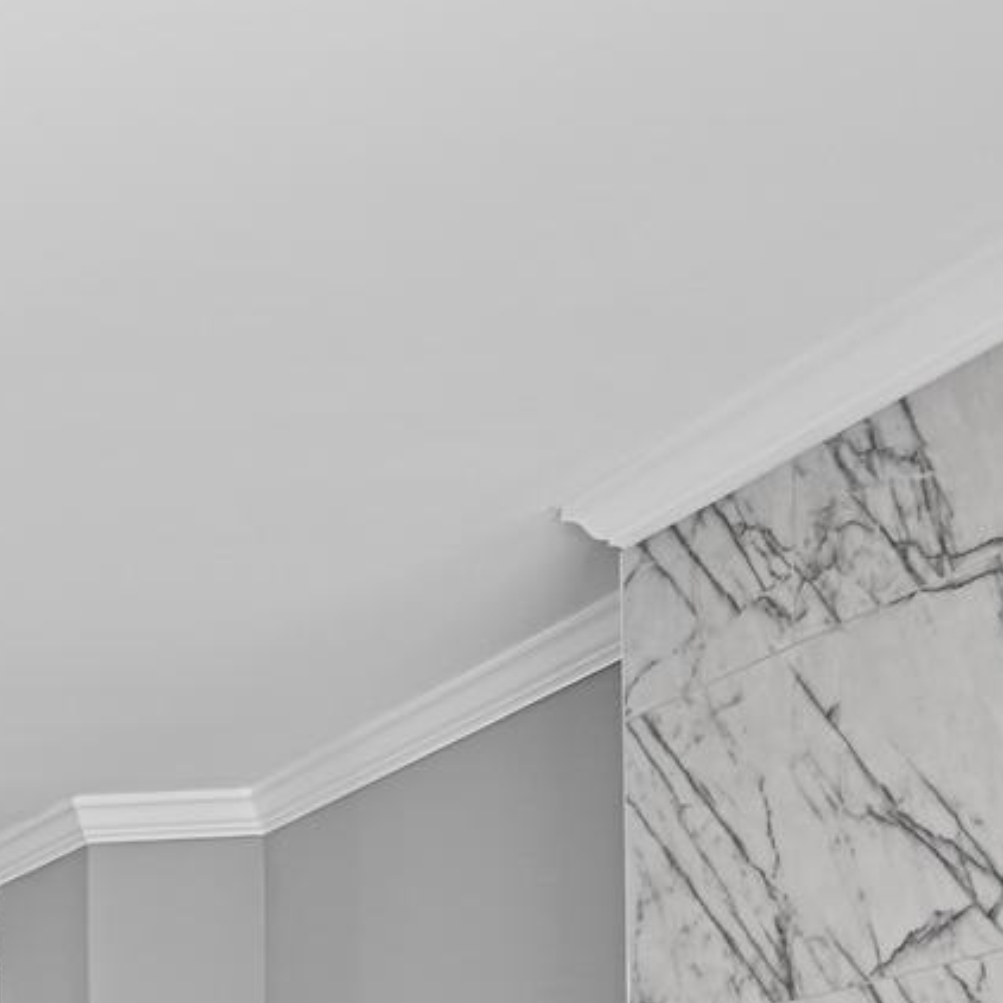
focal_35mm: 66
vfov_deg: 22.1
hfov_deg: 18.1
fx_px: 2164
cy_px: 1463
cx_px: -984
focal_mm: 16
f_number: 9
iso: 250
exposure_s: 1/4
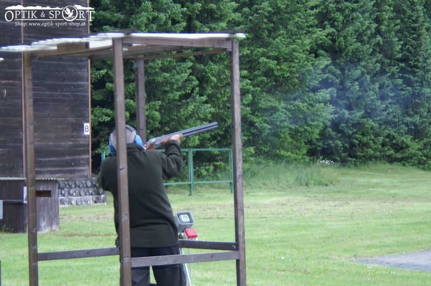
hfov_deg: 17.1
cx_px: 216
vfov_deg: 11.4
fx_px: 1435
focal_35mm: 120
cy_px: 143
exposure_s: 1/40
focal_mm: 80
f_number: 5.6
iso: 160
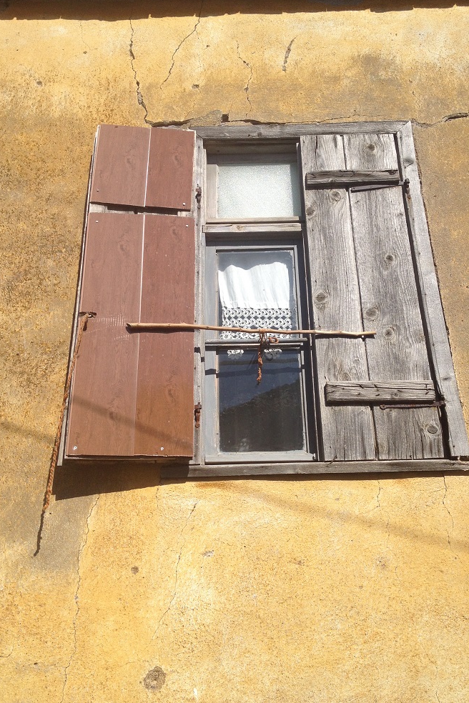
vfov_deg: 51.9
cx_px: 260
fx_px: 723
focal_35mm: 37
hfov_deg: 35.9
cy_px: 349
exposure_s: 1/2632
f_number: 2.4
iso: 50
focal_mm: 4.28
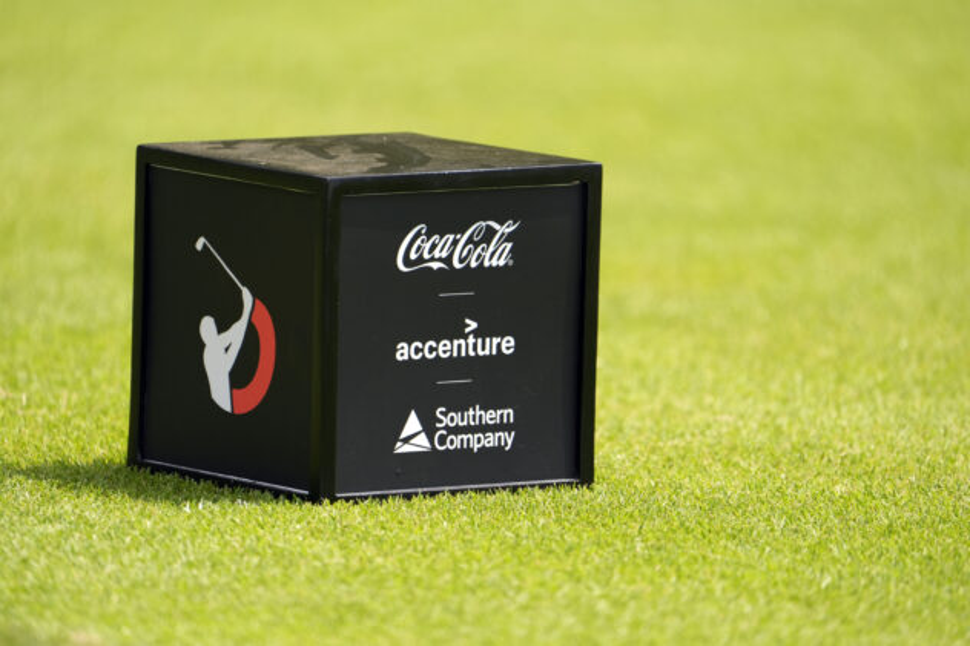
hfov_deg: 3.4
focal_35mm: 600
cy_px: 323
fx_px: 16161
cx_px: 485
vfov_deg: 2.3
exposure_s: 1/1600
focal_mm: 600
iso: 800
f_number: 6.3
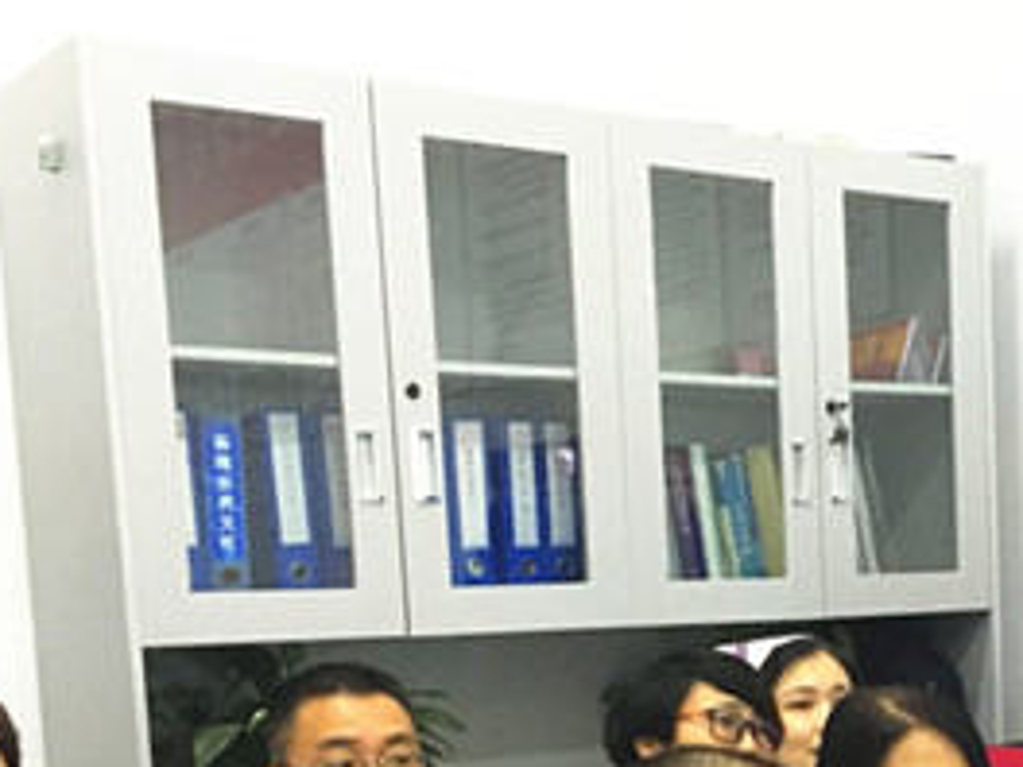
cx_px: 891
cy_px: 841
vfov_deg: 21.2
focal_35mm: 66
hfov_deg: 28.4
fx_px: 1950
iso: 250
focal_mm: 4.15
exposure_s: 1/17
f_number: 2.2
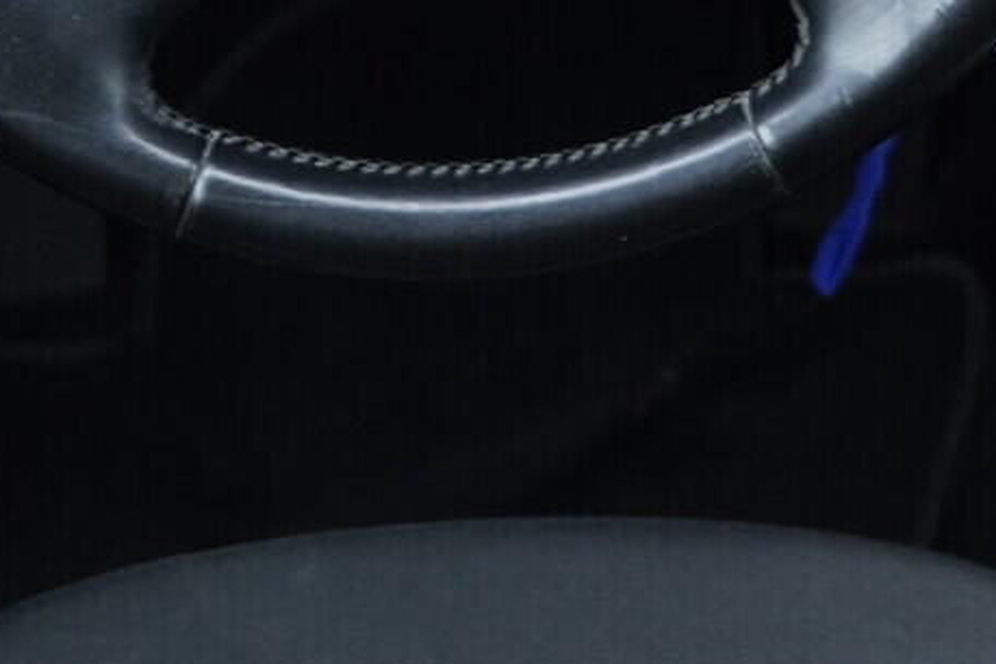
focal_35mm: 113
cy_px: -312
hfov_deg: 18.0
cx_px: 731
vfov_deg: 11.6
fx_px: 3126
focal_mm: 24
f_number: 2.8
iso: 400
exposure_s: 1/40
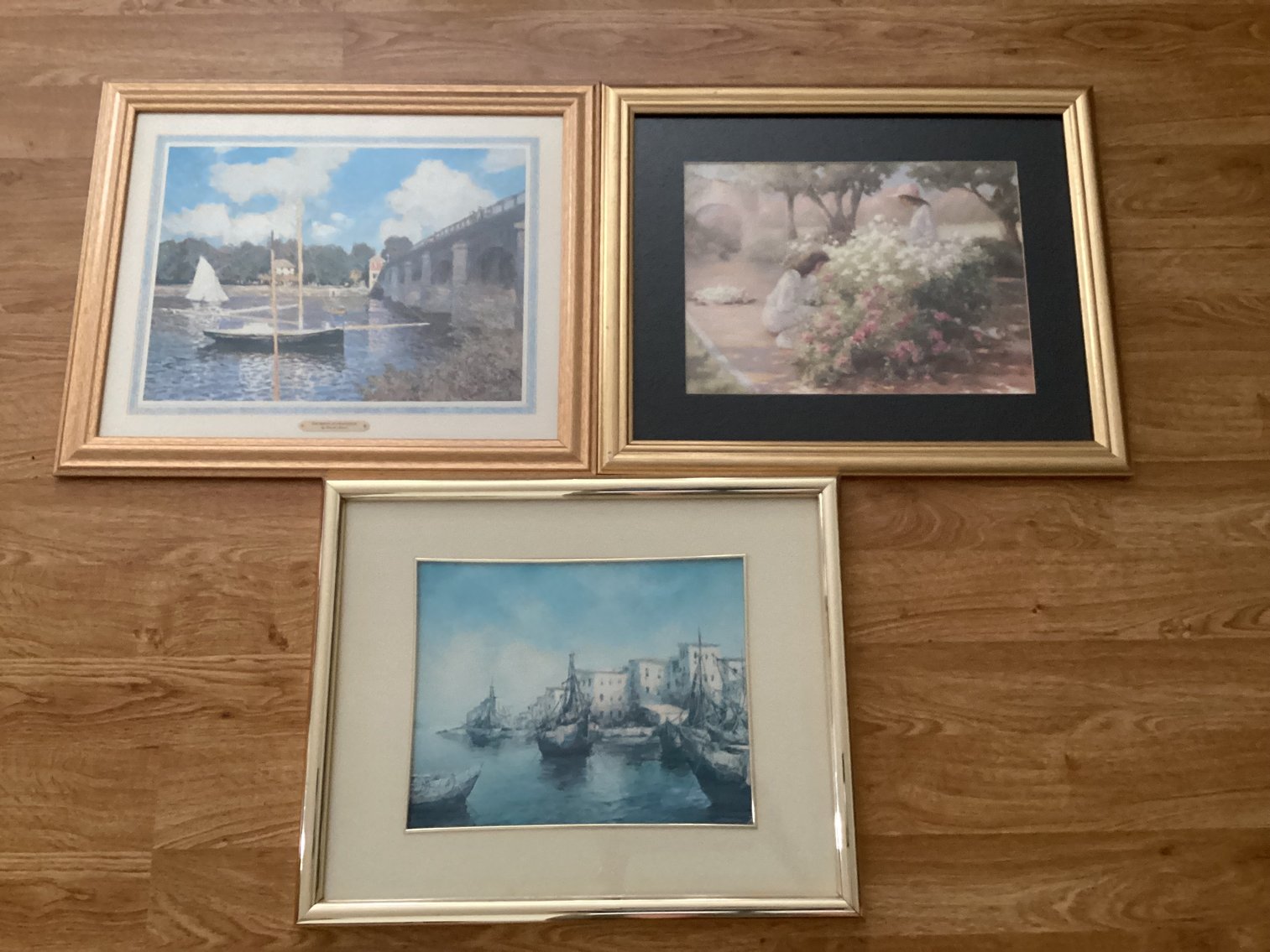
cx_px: 635
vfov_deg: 45.4
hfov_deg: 58.3
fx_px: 1137
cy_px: 476
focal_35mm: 31
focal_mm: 3.3
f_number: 2.4
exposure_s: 1/30
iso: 500
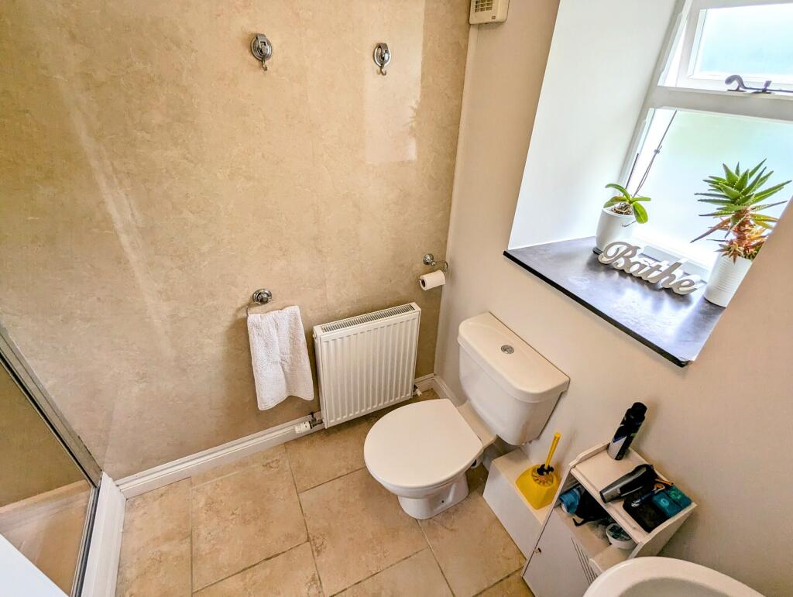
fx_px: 367
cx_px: 396
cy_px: 298
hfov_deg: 94.4
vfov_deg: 78.2
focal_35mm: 16
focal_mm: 2.35
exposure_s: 1/134
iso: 50
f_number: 2.2
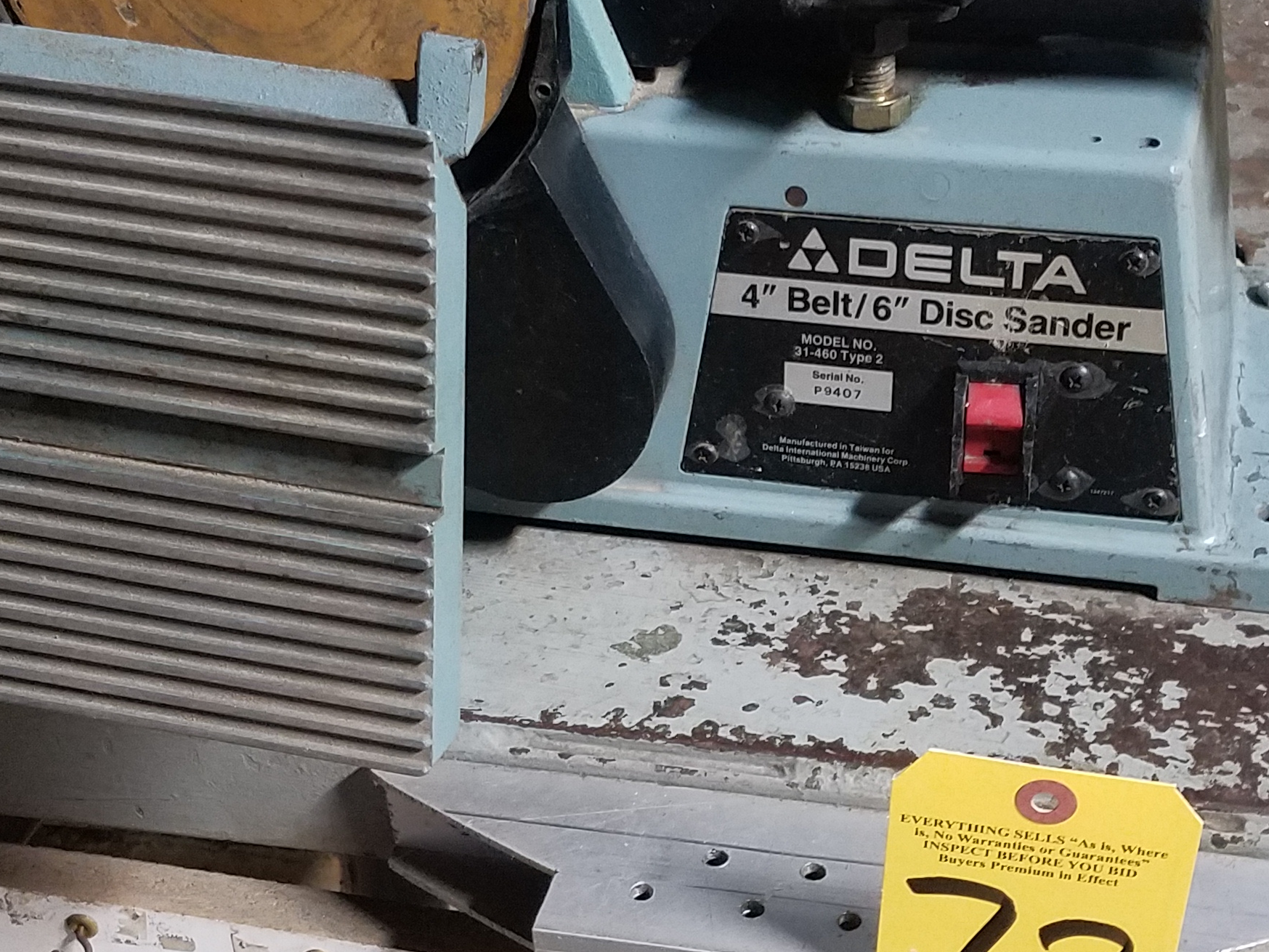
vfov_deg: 24.4
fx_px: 2199
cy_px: 475
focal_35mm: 60
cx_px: 752
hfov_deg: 32.1
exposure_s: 1/15
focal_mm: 4.2
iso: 200
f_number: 1.7
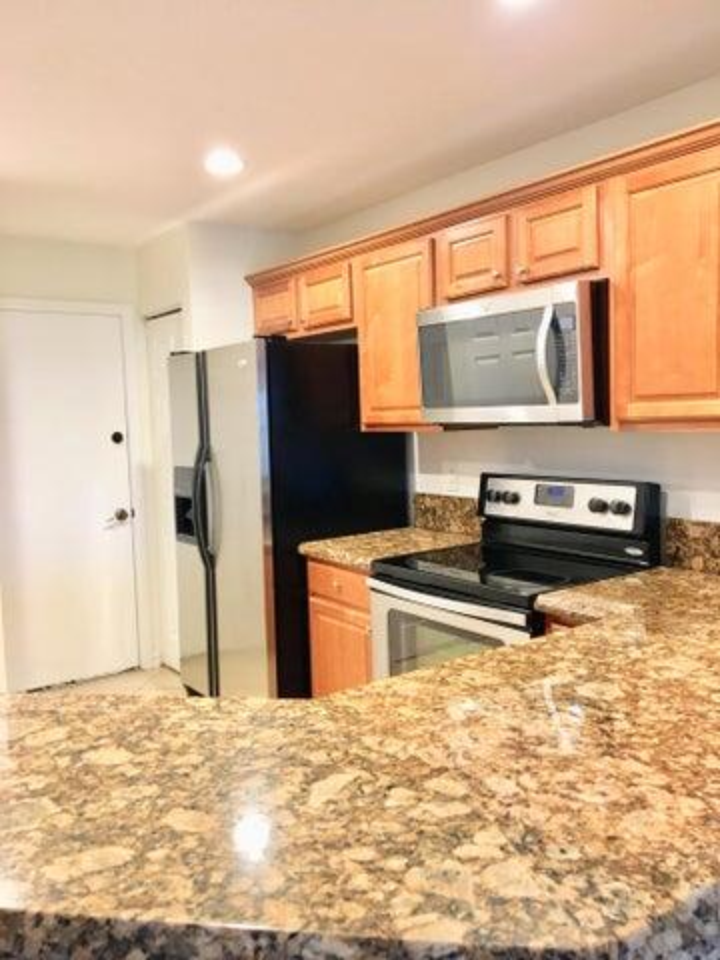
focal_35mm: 29
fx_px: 804
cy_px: 480
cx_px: 360
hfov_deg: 48.2
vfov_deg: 61.7
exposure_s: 1/30
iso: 100
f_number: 2.2
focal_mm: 4.15
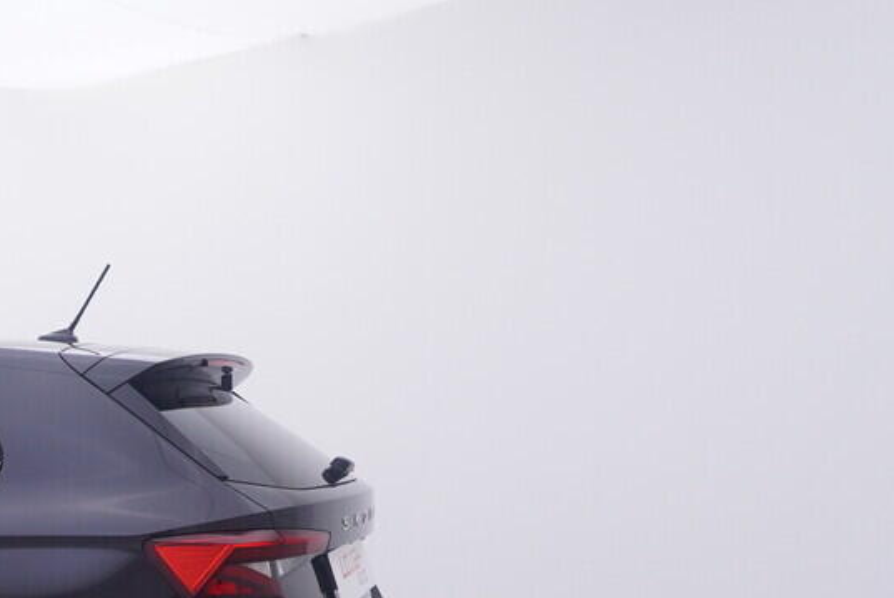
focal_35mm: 60
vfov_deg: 21.6
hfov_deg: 27.6
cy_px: 613
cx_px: -271
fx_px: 1500
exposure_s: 1/80
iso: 200
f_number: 5
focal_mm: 15
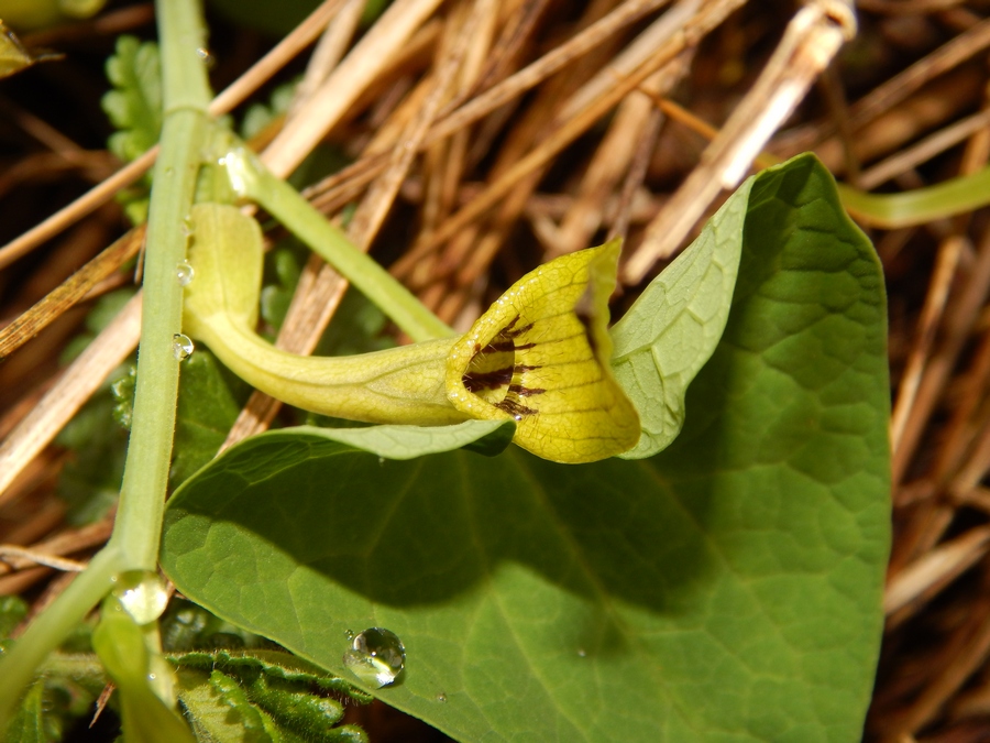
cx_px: 495
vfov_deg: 19.4
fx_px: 2174
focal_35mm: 76
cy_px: 372
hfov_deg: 25.7
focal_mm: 13.5
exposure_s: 1/40
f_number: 8.4
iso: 125
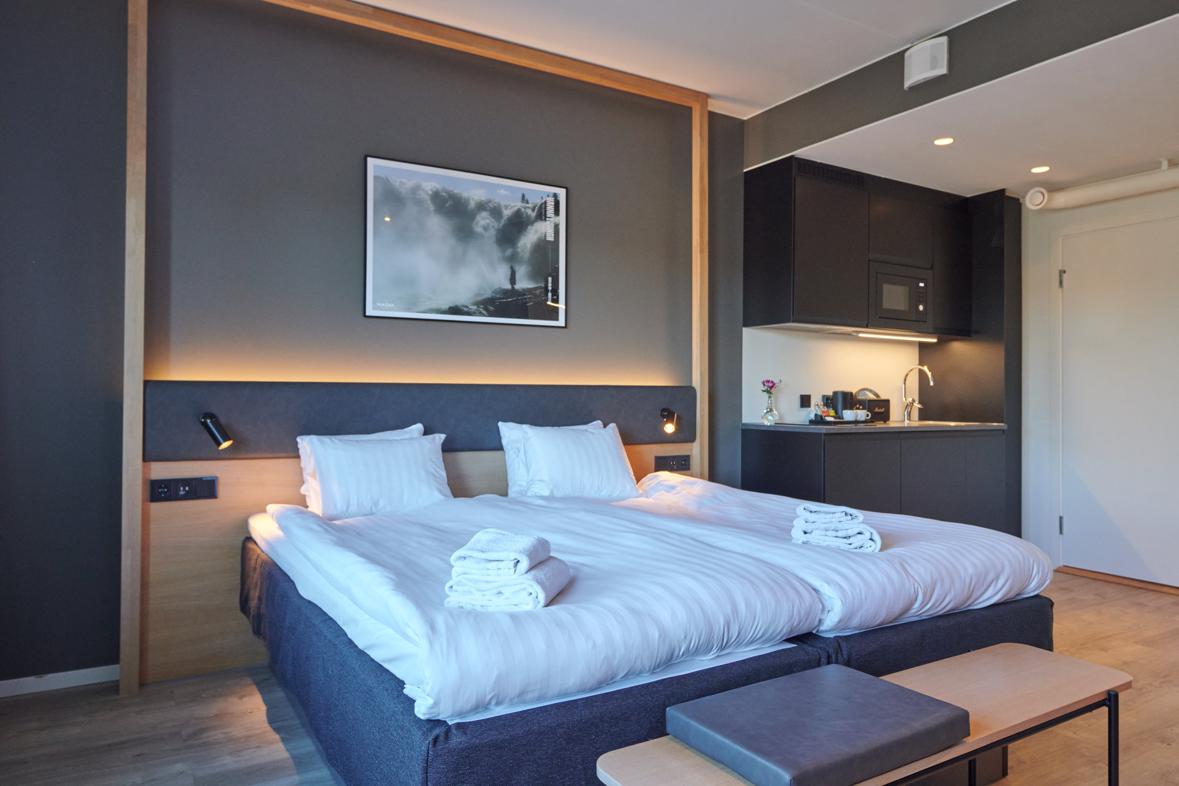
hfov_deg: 73.7
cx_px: 590
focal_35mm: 24
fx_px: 786
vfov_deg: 53.1
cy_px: 393
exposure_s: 1/50
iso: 1000
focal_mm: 24
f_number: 8
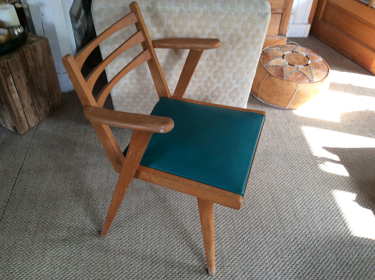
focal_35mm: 32
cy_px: 140
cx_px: 188
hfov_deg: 56.9
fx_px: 346
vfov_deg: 44.1
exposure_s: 1/25
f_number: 2.4
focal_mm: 3.3
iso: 50
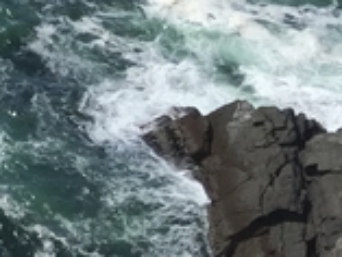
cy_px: -316
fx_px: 1750
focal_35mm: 177
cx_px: -558
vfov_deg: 7.9
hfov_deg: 9.5
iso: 32
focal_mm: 4.15
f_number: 2.2
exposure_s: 1/3597
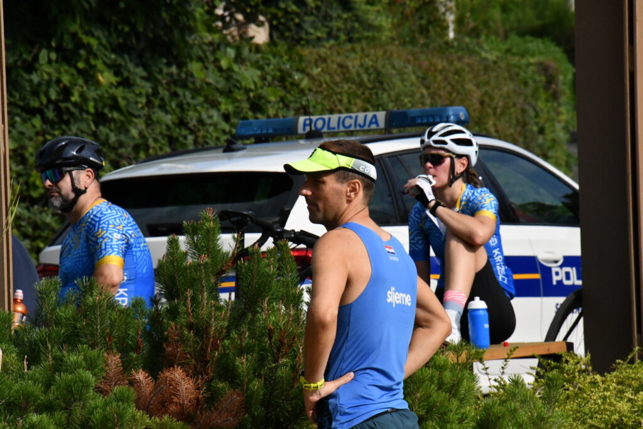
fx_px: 8038
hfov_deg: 4.6
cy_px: 214
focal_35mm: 450
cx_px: 322
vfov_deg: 3.1
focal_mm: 300
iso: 3200
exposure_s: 1/4000
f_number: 16
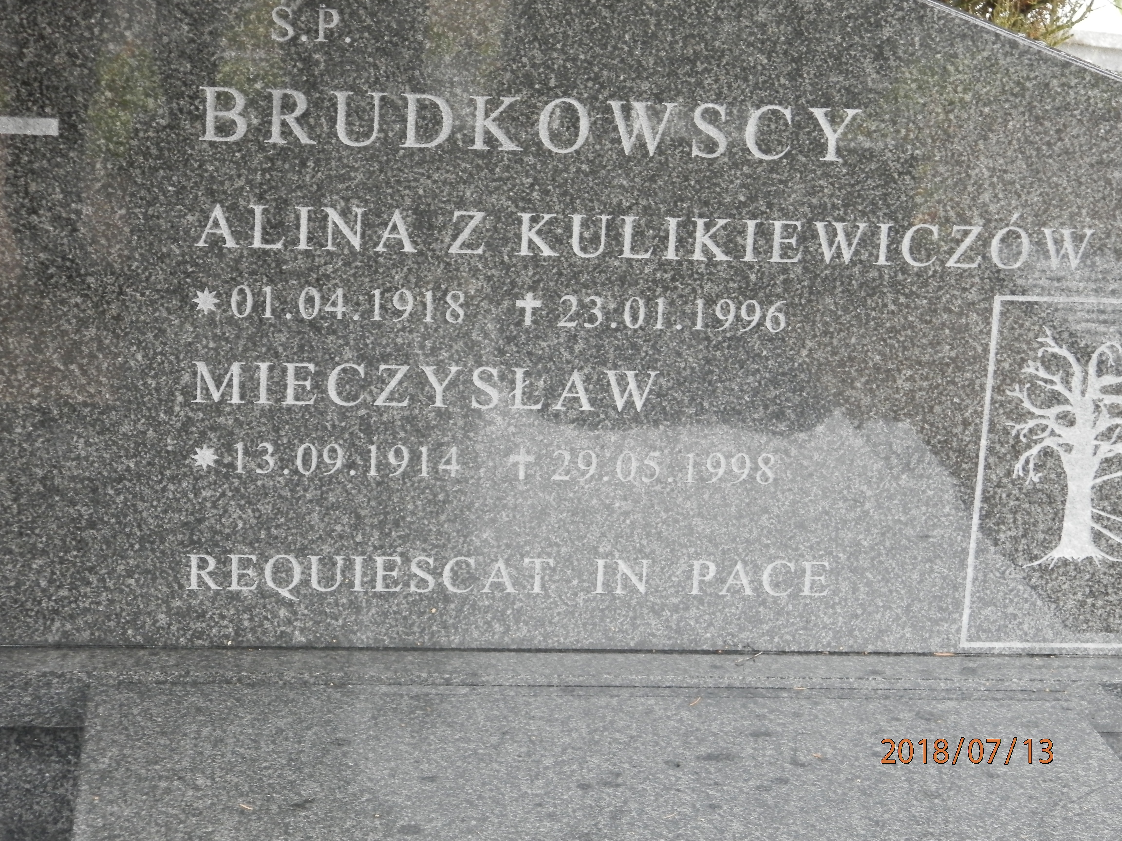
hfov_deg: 23.8
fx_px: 2658
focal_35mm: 82
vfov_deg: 18.0
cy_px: 420
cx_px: 561
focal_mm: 14.6
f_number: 4.2
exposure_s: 1/15
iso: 200
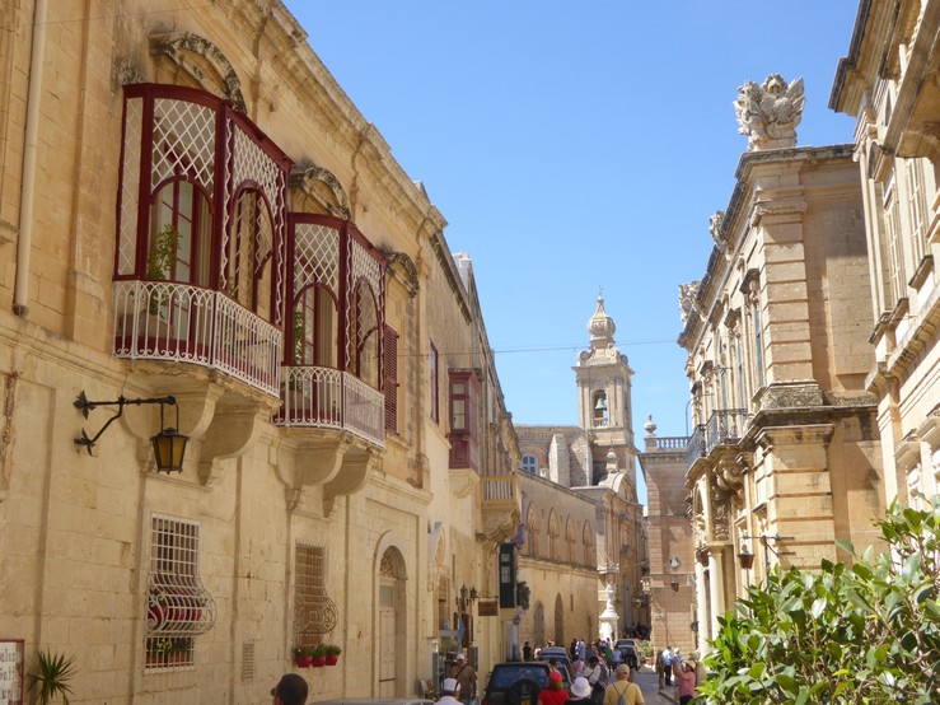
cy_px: 352
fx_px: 1276
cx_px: 470
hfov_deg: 40.4
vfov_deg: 30.9
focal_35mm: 47
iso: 100
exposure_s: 1/125
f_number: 7.1
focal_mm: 8.4
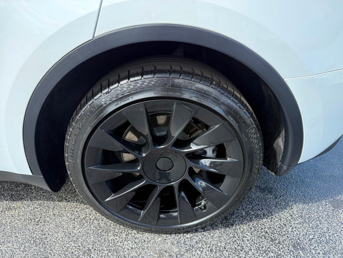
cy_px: 129
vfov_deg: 56.8
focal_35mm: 24
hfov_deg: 71.6
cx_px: 172
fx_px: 238
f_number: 1.78
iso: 100
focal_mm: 6.76
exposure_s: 1/1174
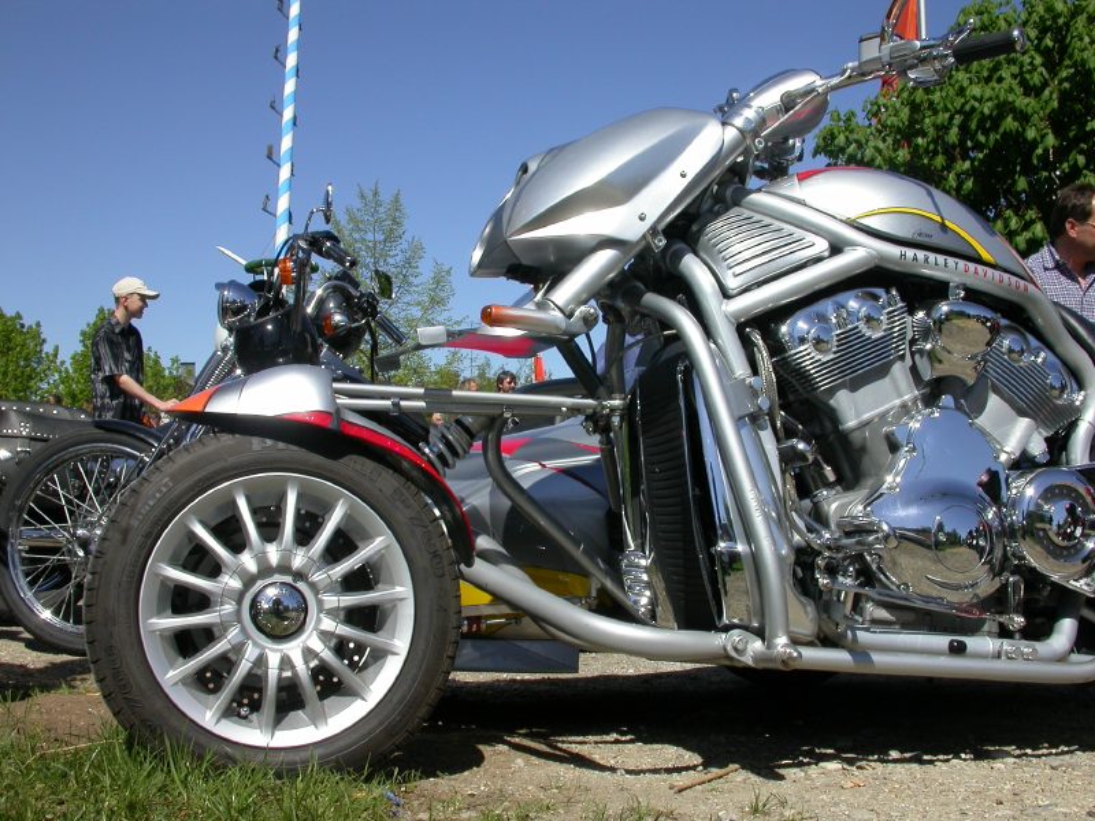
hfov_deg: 49.0
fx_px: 1202
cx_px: 548
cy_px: 410
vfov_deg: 37.7
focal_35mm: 38
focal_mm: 7.85
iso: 100
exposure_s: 1/353
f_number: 7.5
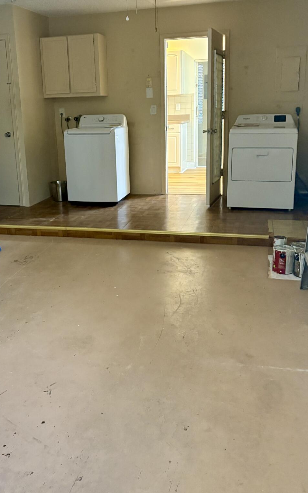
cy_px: 213
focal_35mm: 36
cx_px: 129
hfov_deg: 35.3
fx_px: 483
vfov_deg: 53.8
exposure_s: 1/60
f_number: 1.6
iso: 500
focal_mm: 5.96
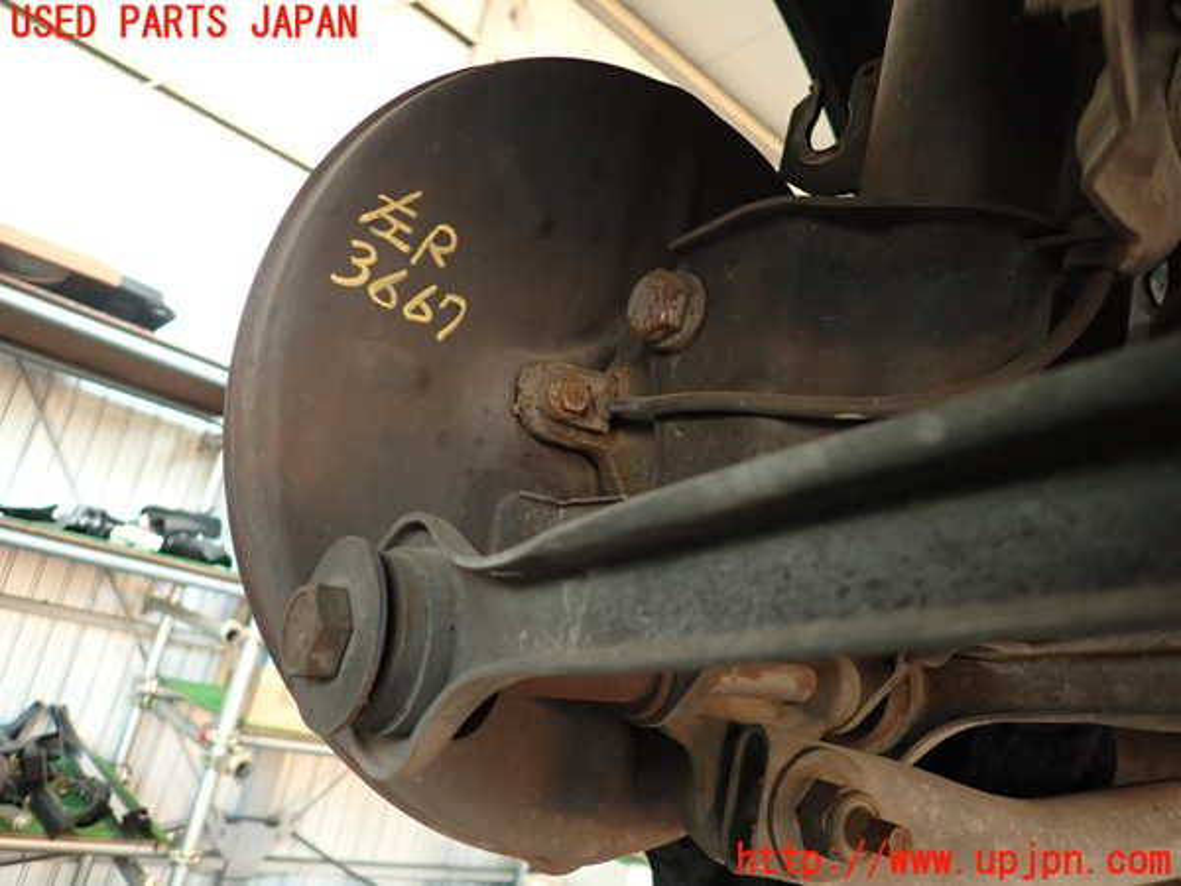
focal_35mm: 25
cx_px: 590
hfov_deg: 69.4
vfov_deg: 54.9
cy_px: 443
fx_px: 853
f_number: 2
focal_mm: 4.5
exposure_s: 1/30
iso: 320
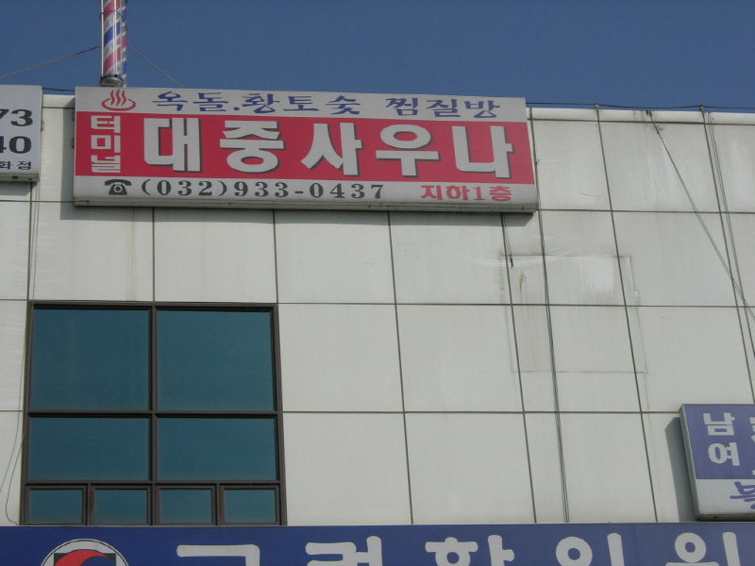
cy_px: 283
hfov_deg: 21.3
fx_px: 2007
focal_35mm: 92
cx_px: 378
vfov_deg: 16.1
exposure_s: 1/648
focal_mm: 19.1
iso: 64
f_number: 7.3
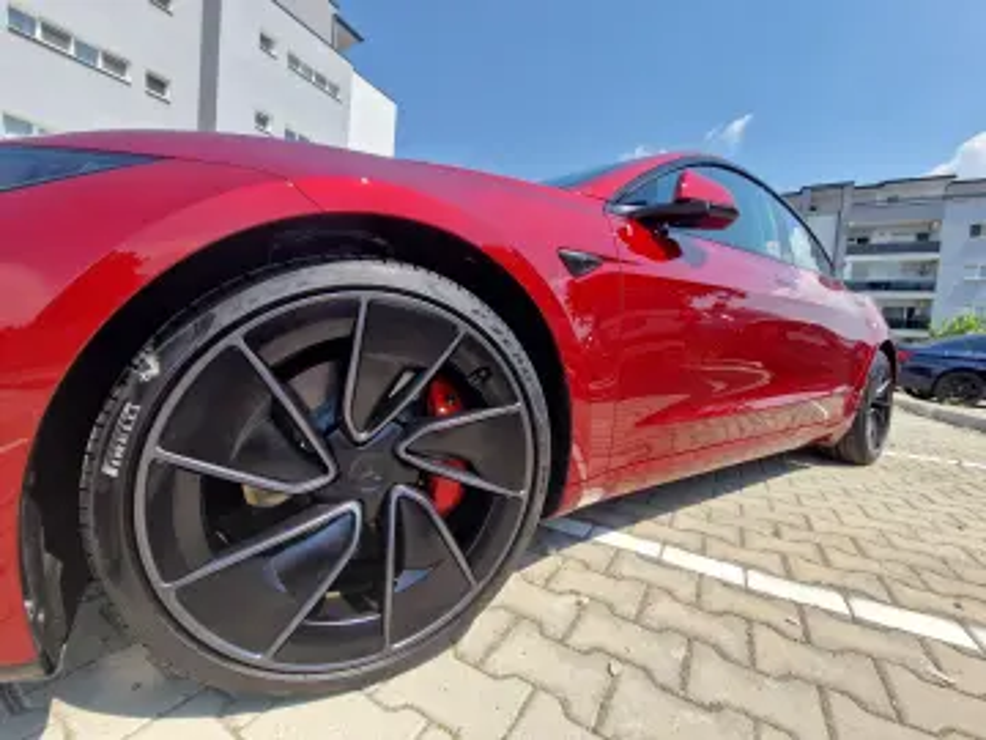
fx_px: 370
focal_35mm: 13
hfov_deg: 106.2
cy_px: 370
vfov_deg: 89.9
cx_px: 493
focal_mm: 2.2
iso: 50
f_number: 2.2
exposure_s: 1/882
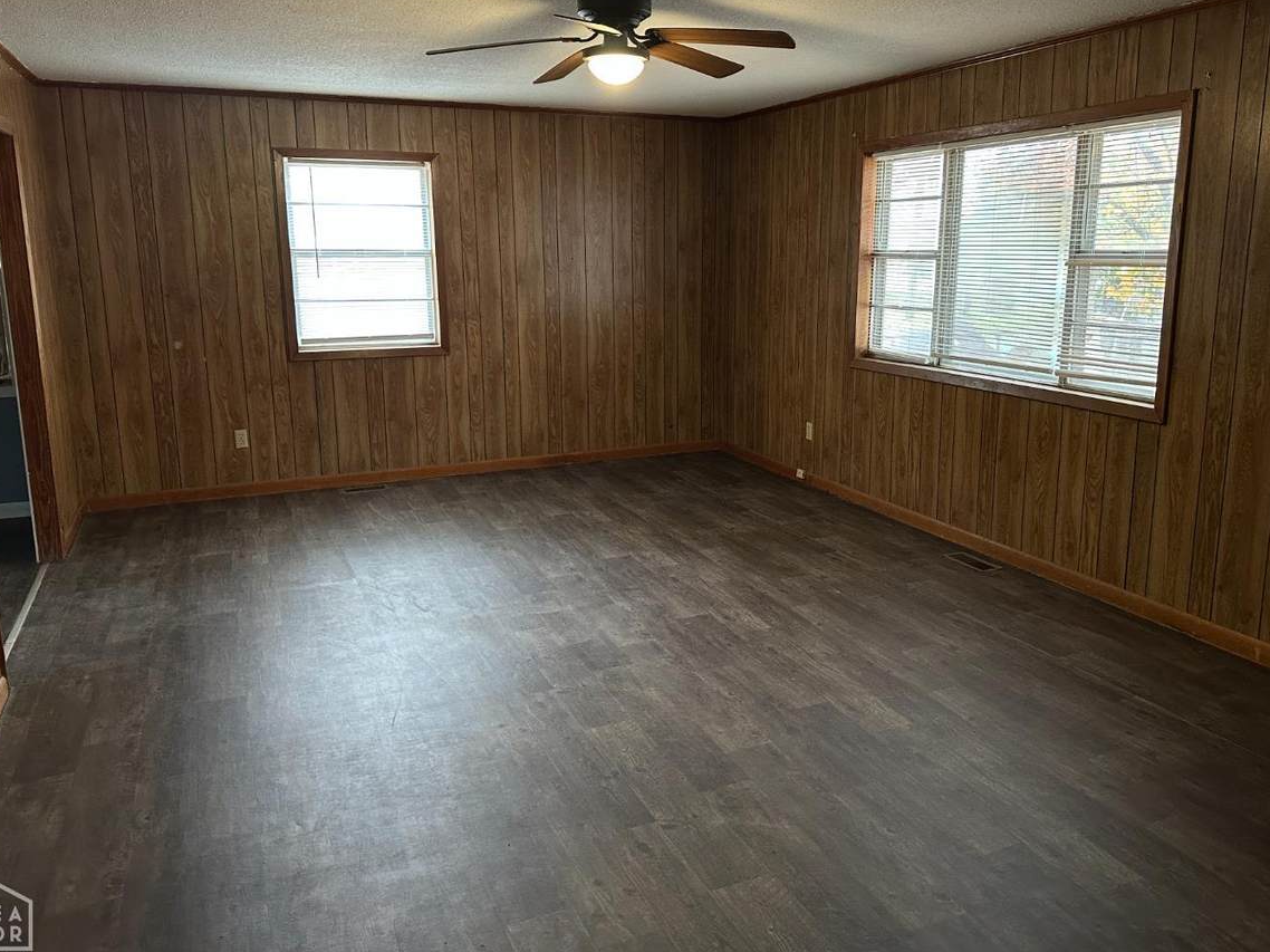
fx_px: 990
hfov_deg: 65.3
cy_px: 435
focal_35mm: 27
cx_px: 663
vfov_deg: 51.3
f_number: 1.78
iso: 320
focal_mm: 6.86
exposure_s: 1/60
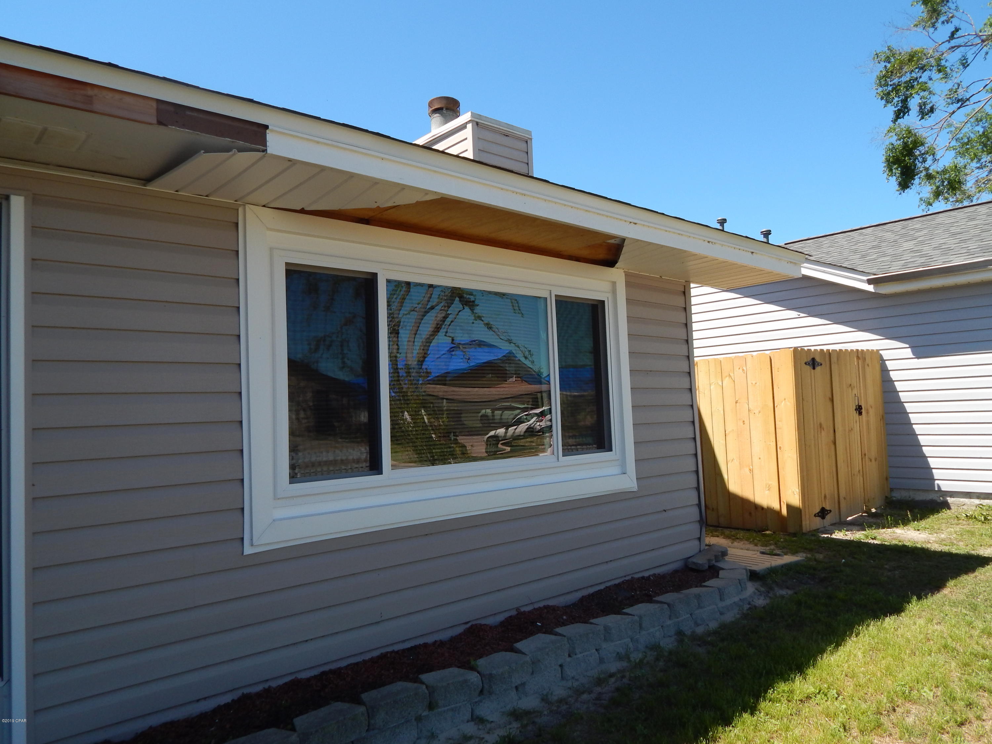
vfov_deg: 54.9
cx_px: 496
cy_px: 372
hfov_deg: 69.4
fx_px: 716
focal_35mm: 25
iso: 125
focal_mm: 4.5
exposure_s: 1/800
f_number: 3.1
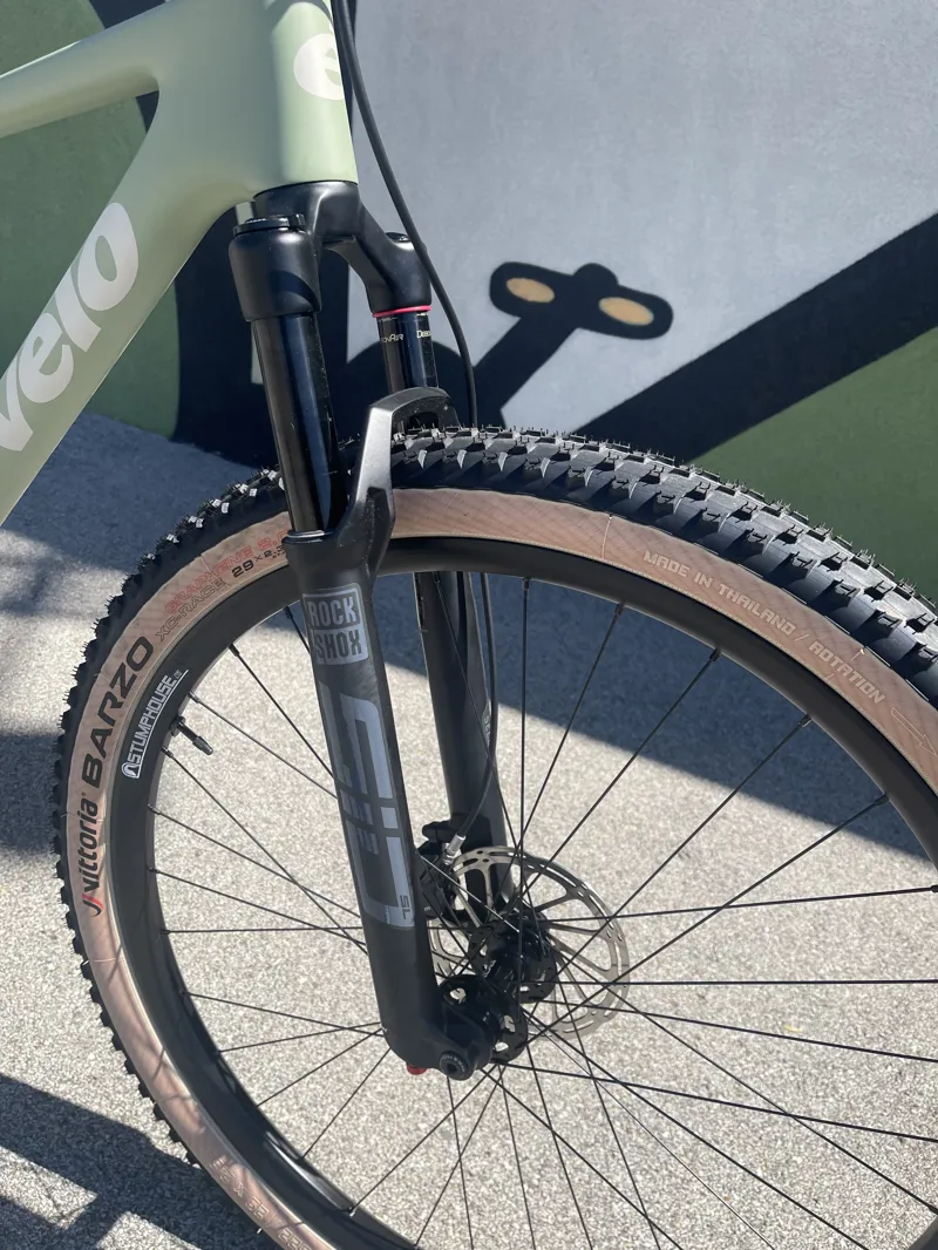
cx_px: 469
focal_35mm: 25
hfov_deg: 54.9
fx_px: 903
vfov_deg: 69.4
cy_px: 625
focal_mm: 5.1
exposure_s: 1/2123
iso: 32
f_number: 1.6
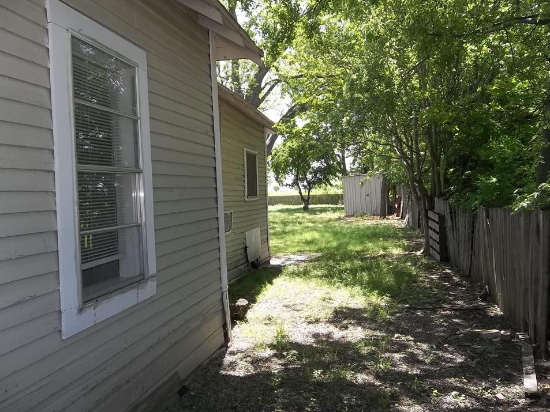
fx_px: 461
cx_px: 283
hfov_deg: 61.6
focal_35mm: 29
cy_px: 206
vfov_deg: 48.2
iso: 80
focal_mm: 4.9
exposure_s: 1/160
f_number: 3.5
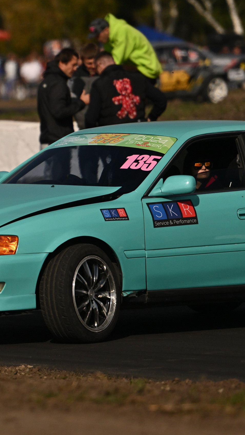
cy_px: 217
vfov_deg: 4.6
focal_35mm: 473
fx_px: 5462
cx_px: -41
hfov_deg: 2.6
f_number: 2.8
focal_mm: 200
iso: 500
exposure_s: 1/32000
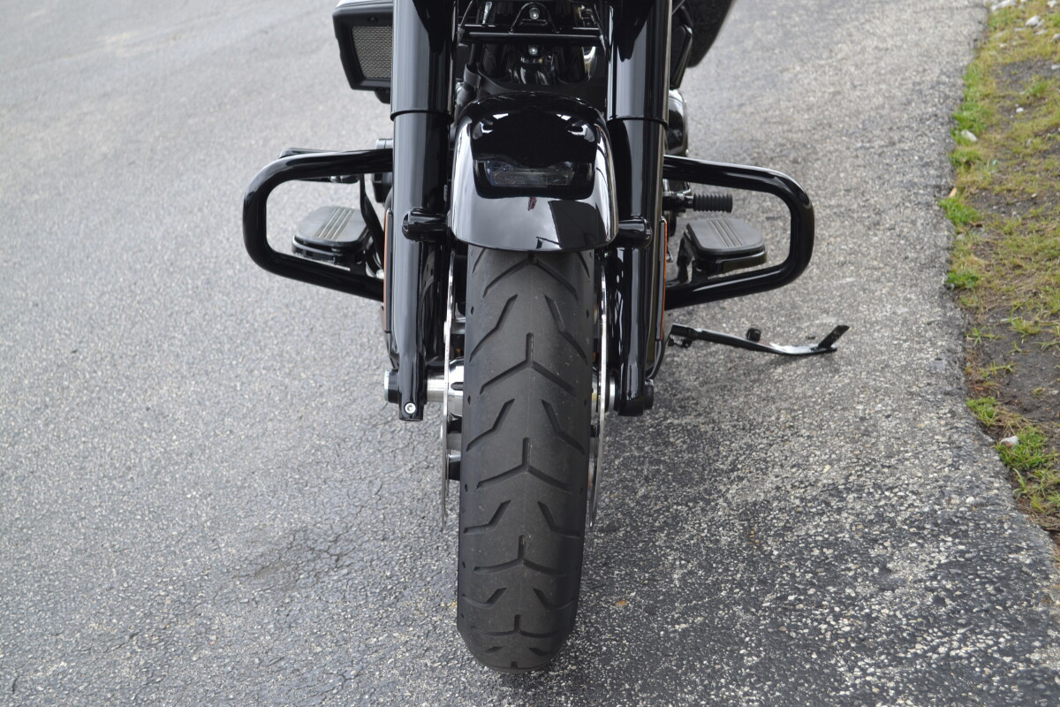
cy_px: 354
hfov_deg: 36.9
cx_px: 530
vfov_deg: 25.1
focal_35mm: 54
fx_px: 1590
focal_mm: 36
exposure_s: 1/125
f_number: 5.6
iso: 125
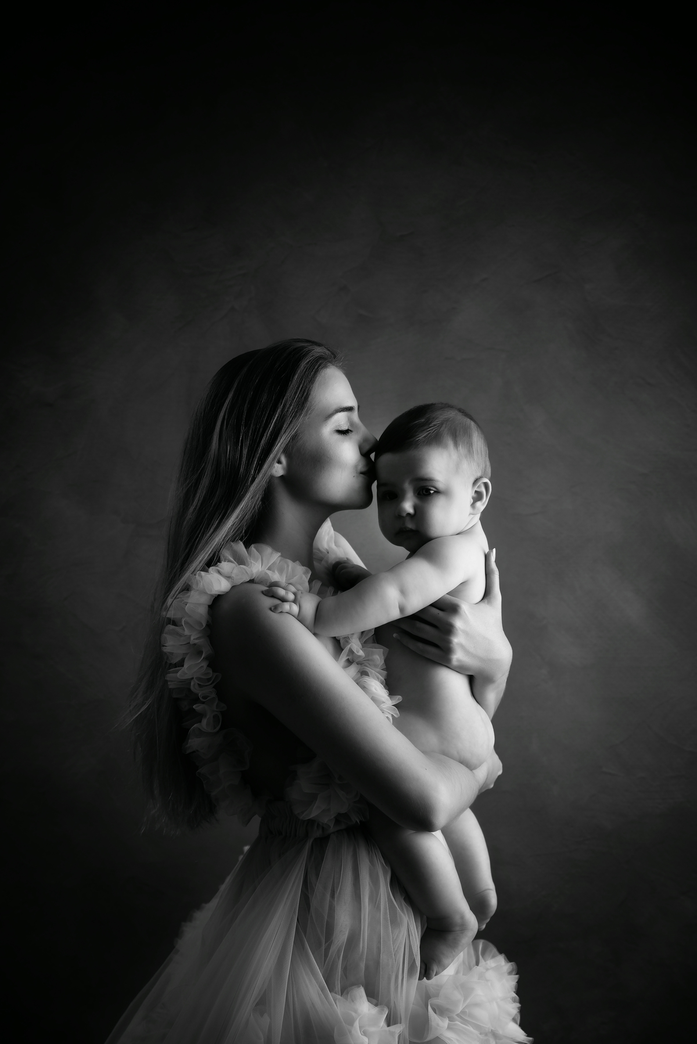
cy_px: 522
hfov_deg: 21.9
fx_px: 1799
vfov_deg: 32.4
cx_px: 348
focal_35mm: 62
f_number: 4.5
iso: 100
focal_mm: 62
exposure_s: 1/200
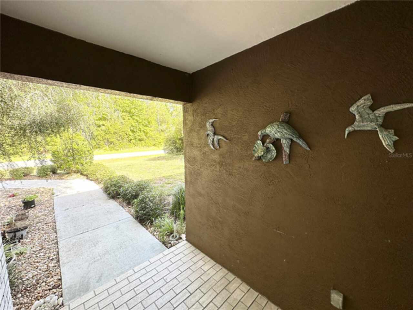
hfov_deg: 102.1
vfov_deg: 85.7
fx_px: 167
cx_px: 206
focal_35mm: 14
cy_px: 155
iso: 40
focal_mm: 2.22
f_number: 2.2
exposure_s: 1/143
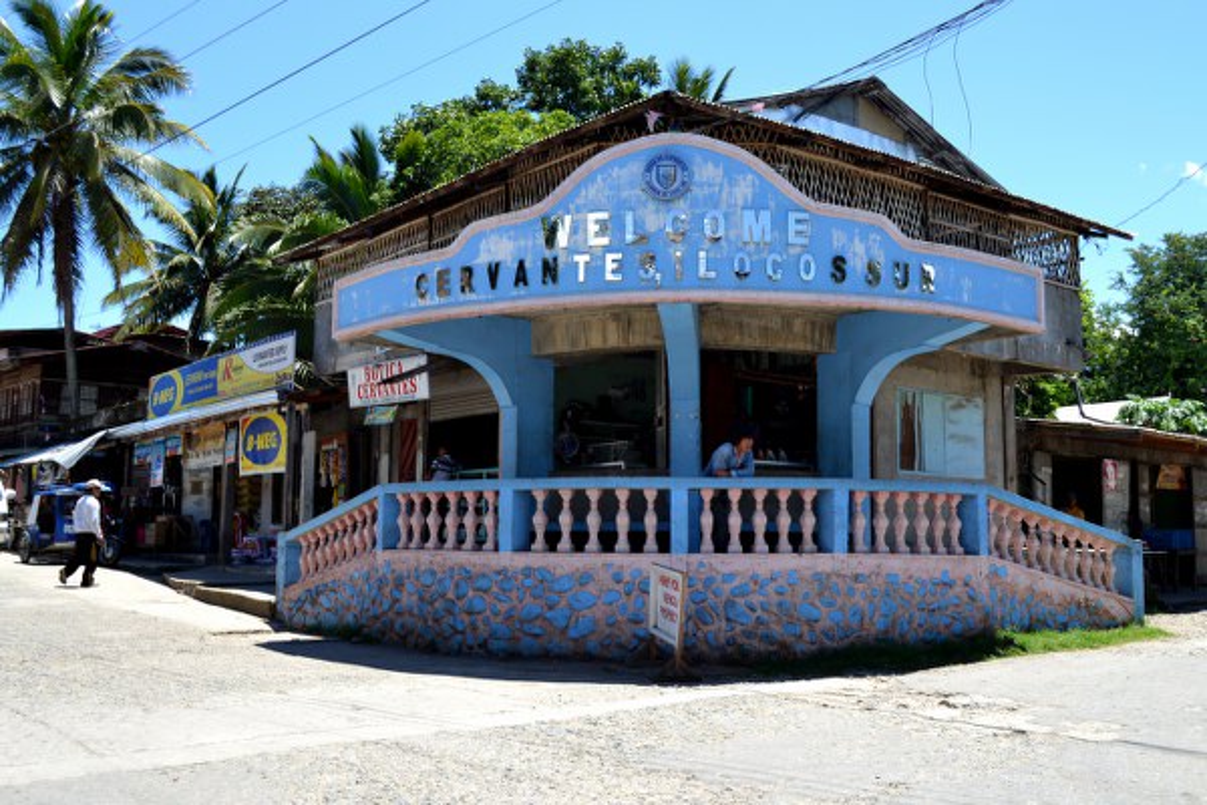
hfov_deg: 57.2
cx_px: 604
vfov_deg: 40.0
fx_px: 1106
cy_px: 402
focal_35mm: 33
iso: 100
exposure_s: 1/160
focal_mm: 22
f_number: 6.3
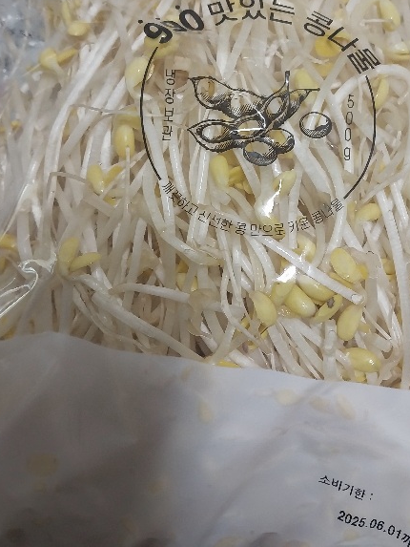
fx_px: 584
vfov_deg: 49.8
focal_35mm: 37
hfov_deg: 38.4
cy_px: 219
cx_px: 256
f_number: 1.8
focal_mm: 4
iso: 125
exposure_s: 1/50
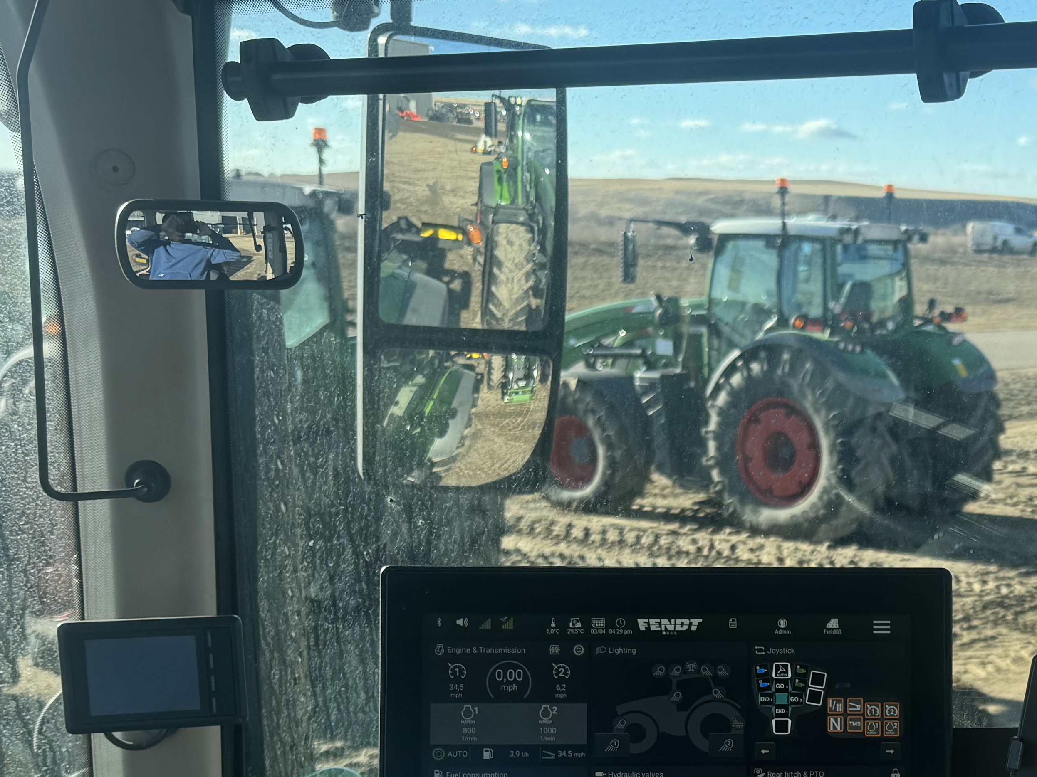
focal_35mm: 55
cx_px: 873
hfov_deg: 33.6
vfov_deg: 25.6
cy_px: 718
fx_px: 1647
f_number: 1.78
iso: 80
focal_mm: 6.76
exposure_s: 1/1285
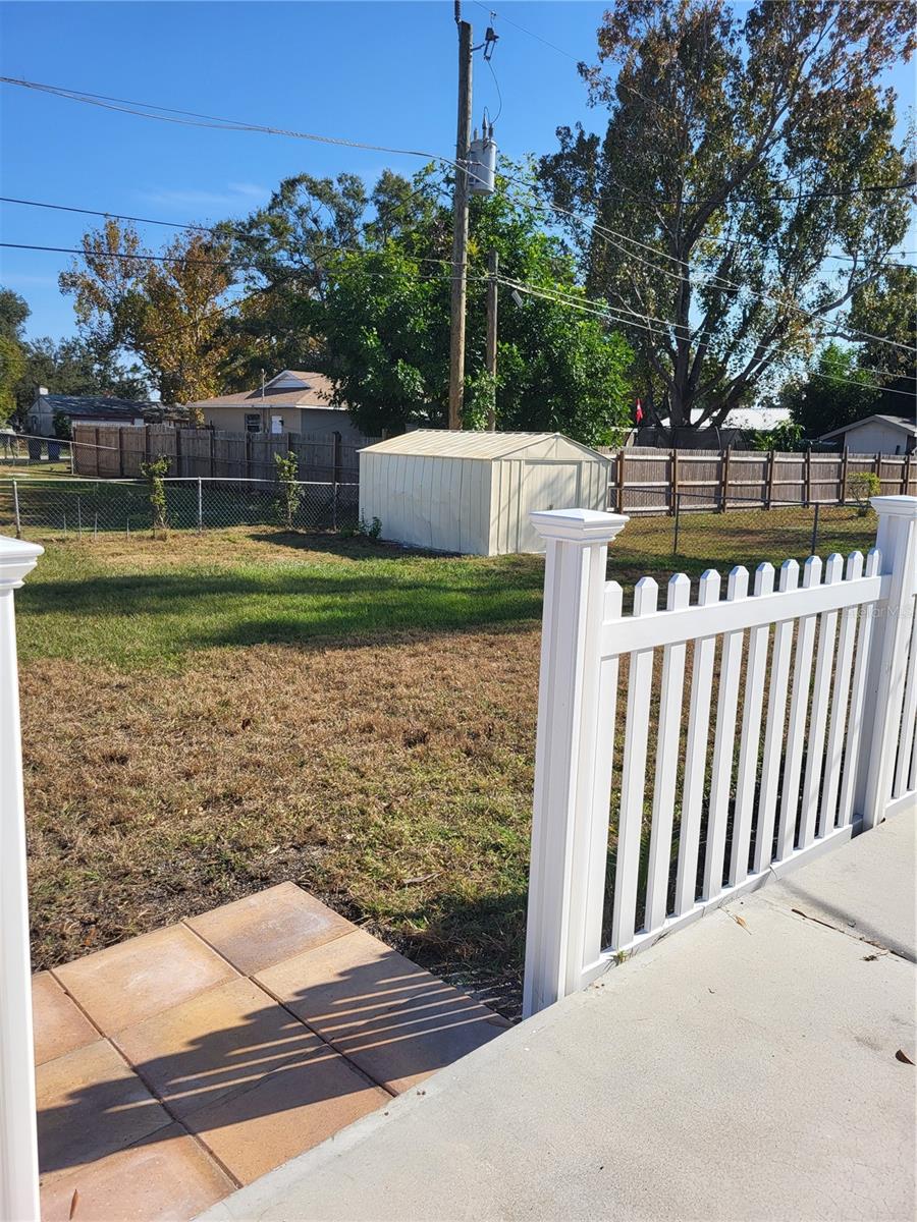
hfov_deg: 53.1
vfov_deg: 67.3
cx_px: 458
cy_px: 611
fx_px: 918
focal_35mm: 26
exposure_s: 1/2404
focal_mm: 5.4
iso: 40
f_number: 1.8
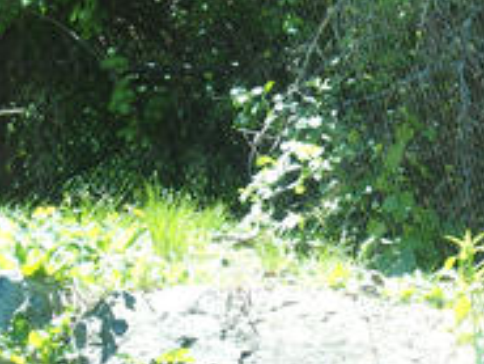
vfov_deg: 5.5
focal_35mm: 272
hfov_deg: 7.2
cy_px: 63
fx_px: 3806
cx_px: 557
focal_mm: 24
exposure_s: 1/200
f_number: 3.2
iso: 100
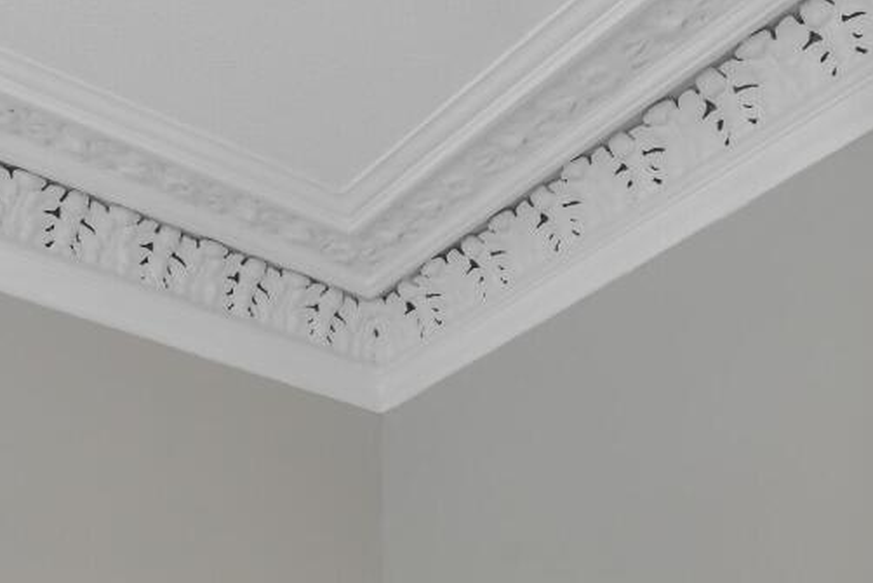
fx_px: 1140
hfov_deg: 41.6
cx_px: 319
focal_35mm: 47
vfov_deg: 28.7
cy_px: 281
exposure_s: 1/50
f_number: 5.6
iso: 400
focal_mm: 24
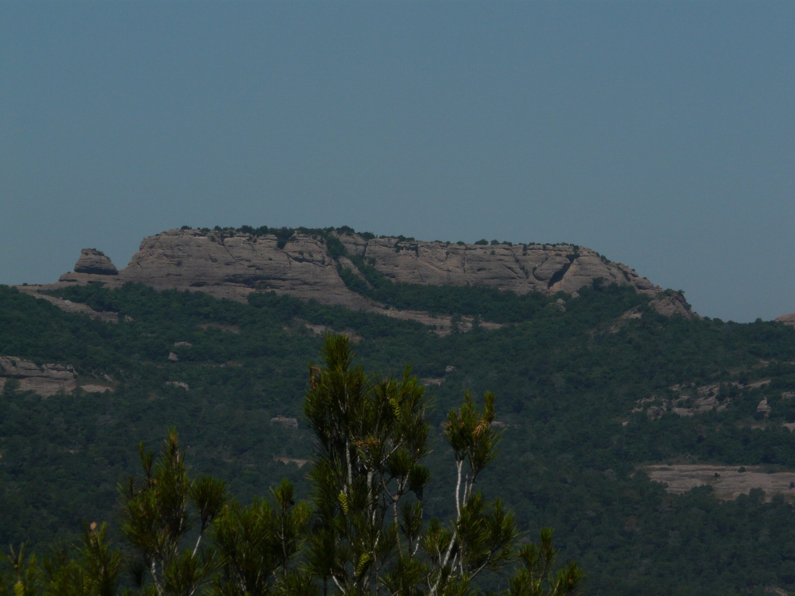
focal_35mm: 299
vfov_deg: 5.0
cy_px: 298
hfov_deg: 6.6
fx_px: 6867
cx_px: 398
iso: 100
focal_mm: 49
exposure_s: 1/640
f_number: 8
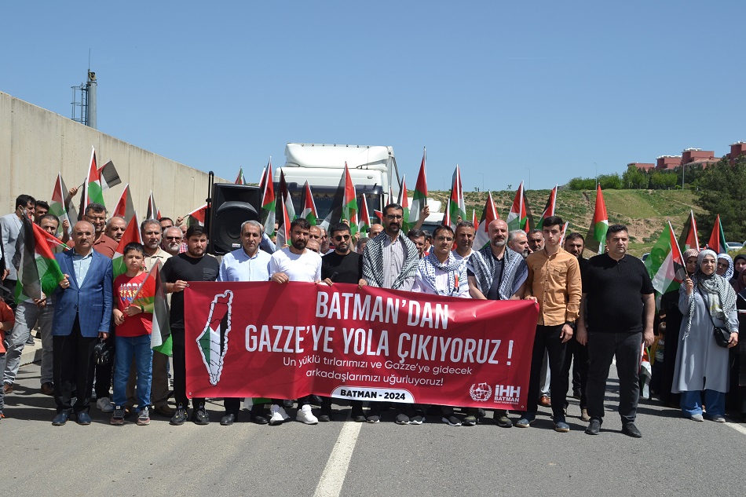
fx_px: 870
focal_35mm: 42
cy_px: 248
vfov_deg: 31.9
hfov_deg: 46.4
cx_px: 373
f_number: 7.1
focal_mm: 28
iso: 100
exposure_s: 1/200
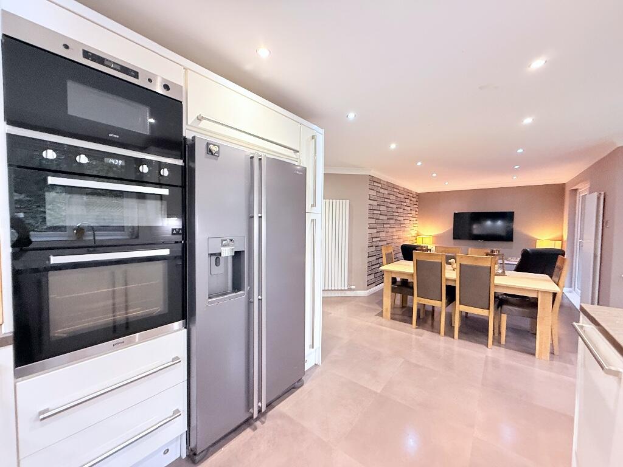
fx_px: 252
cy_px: 234
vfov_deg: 85.7
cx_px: 312
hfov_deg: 102.1
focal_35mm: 14
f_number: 2.2
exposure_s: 1/50
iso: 400
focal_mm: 2.22
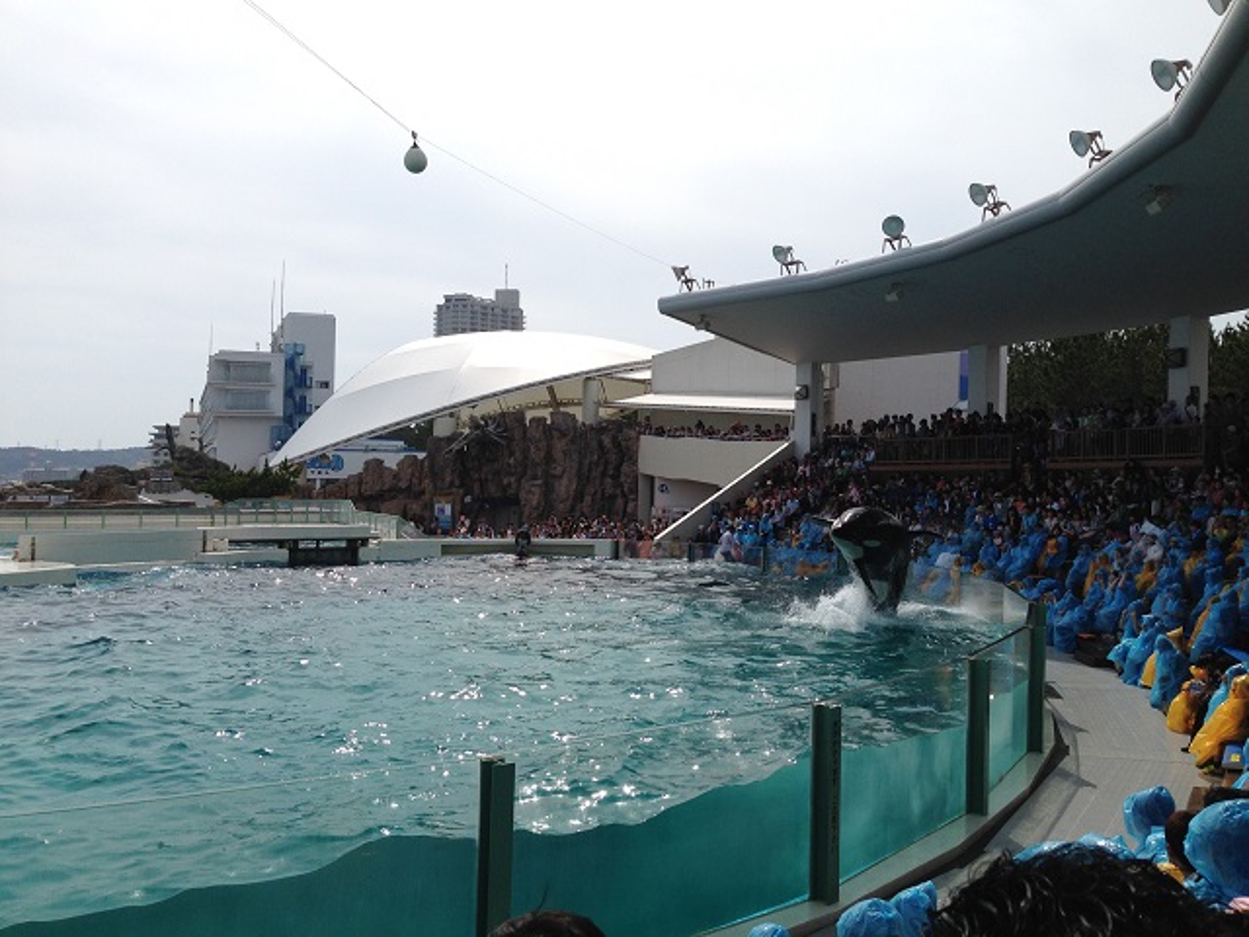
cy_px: 468
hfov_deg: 55.4
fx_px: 1191
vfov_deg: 42.9
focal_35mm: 33
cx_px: 624
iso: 50
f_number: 2.4
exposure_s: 1/3195
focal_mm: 4.12
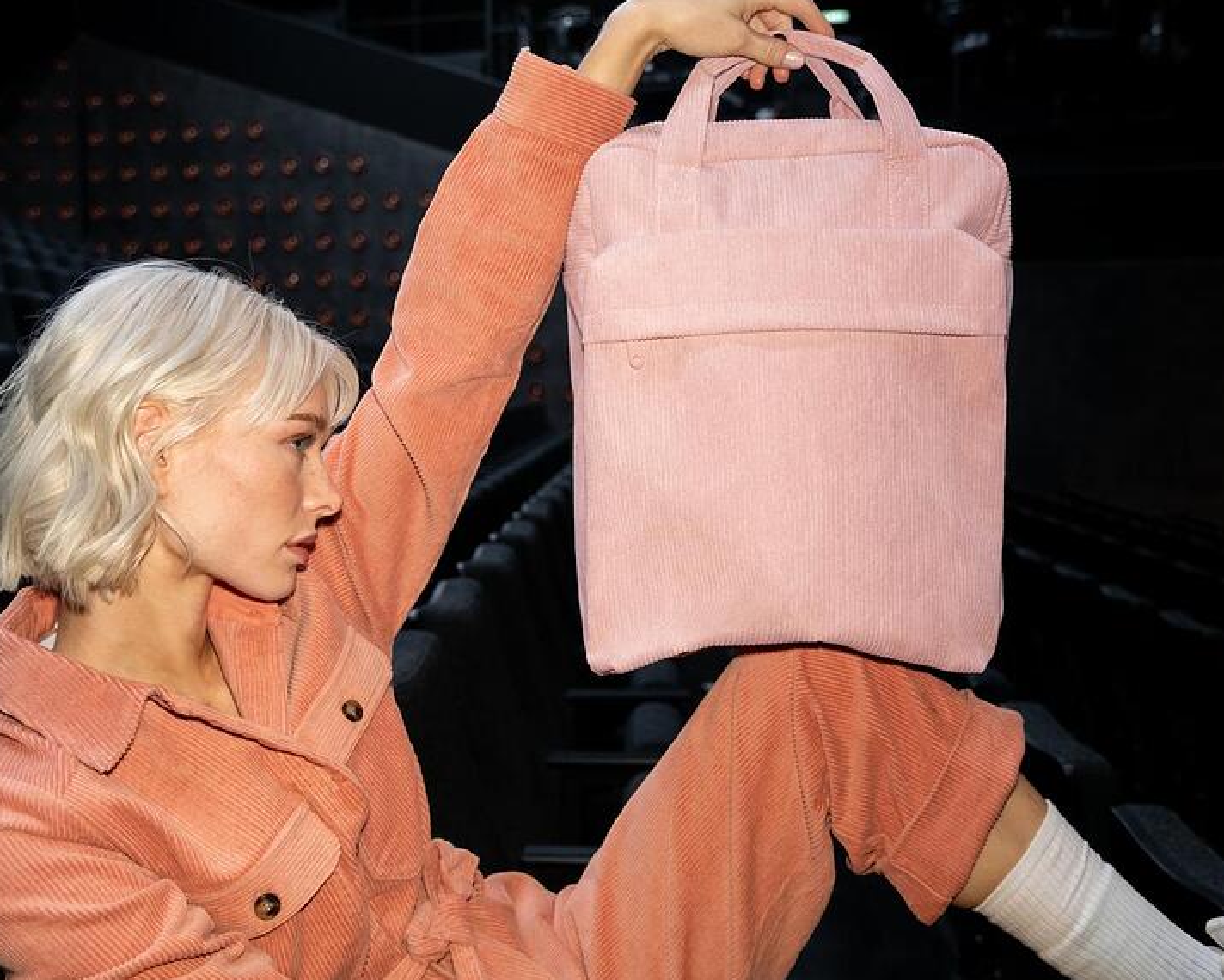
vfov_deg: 37.4
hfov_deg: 45.8
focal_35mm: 40
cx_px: 592
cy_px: 492
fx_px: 1449
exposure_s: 1/60
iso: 1600
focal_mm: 35
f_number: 5
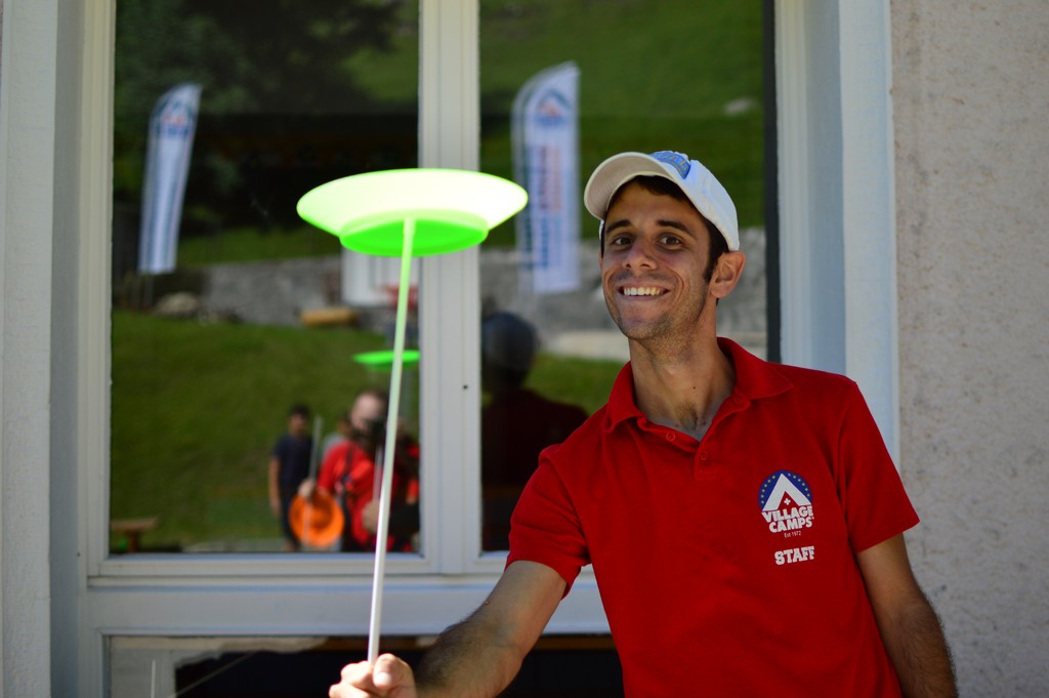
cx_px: 524
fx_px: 1529
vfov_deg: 25.7
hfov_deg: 37.9
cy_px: 349
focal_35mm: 52
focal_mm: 35
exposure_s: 1/2000
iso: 100
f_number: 1.8
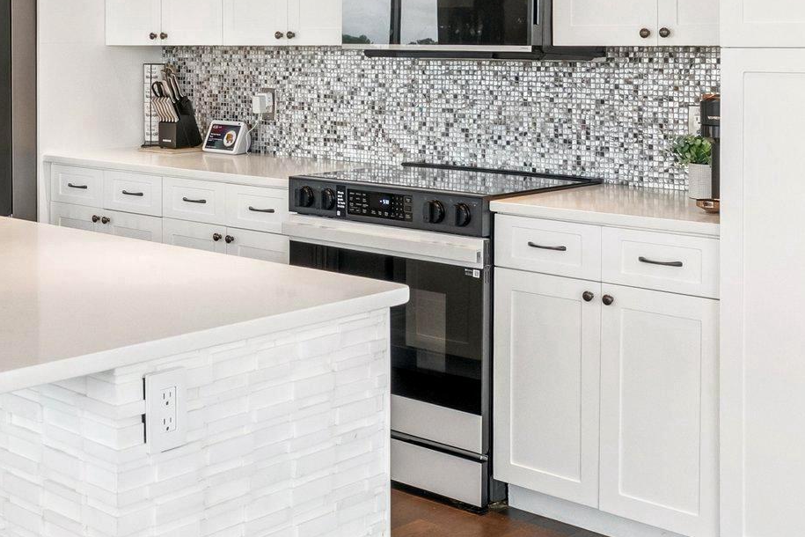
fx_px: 1252
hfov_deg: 35.0
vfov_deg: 23.5
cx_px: 223
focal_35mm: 56
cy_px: 41
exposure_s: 1/160
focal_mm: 25
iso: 2000
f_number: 7.1
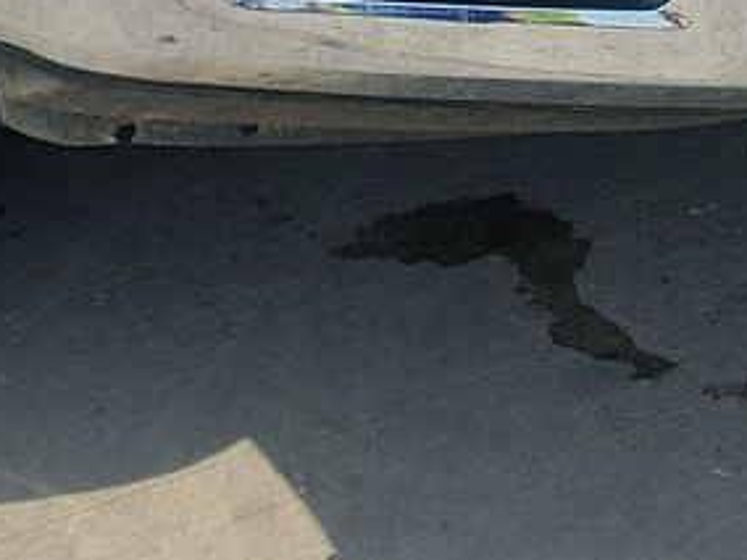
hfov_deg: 14.6
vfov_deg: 9.7
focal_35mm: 135
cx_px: 405
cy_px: -810
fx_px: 2913
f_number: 1.8
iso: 50
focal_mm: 6.7
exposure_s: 1/944
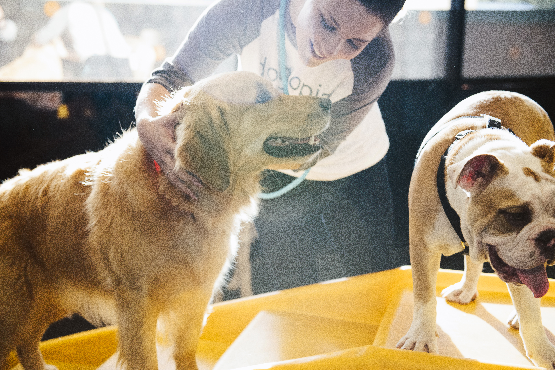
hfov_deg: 36.2
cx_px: 278
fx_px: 848
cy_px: 185
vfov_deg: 24.6
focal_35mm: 55
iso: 3200
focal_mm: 55
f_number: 3.5
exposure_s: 1/500
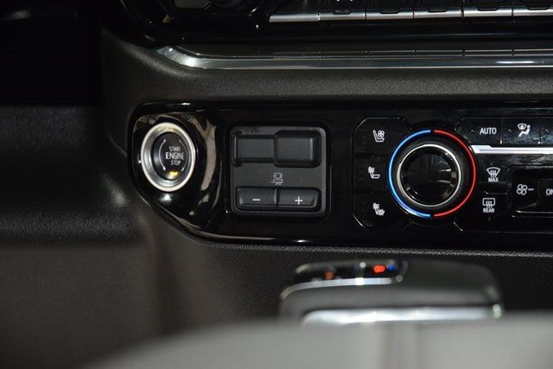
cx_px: 276
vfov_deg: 13.0
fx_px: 1613
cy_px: 184
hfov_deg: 19.5
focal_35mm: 105
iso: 2000
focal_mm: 70
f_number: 4.5
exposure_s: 1/20
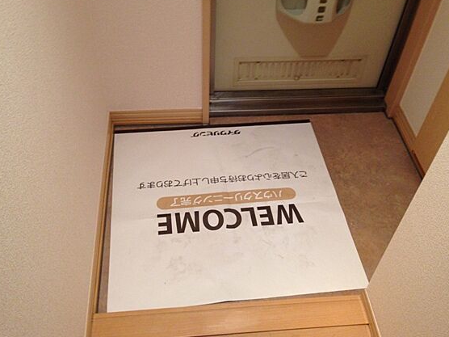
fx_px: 493
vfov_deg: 37.7
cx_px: 229
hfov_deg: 49.0
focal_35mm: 38
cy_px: 156
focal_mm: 4.12
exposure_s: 1/20
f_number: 2.4
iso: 125
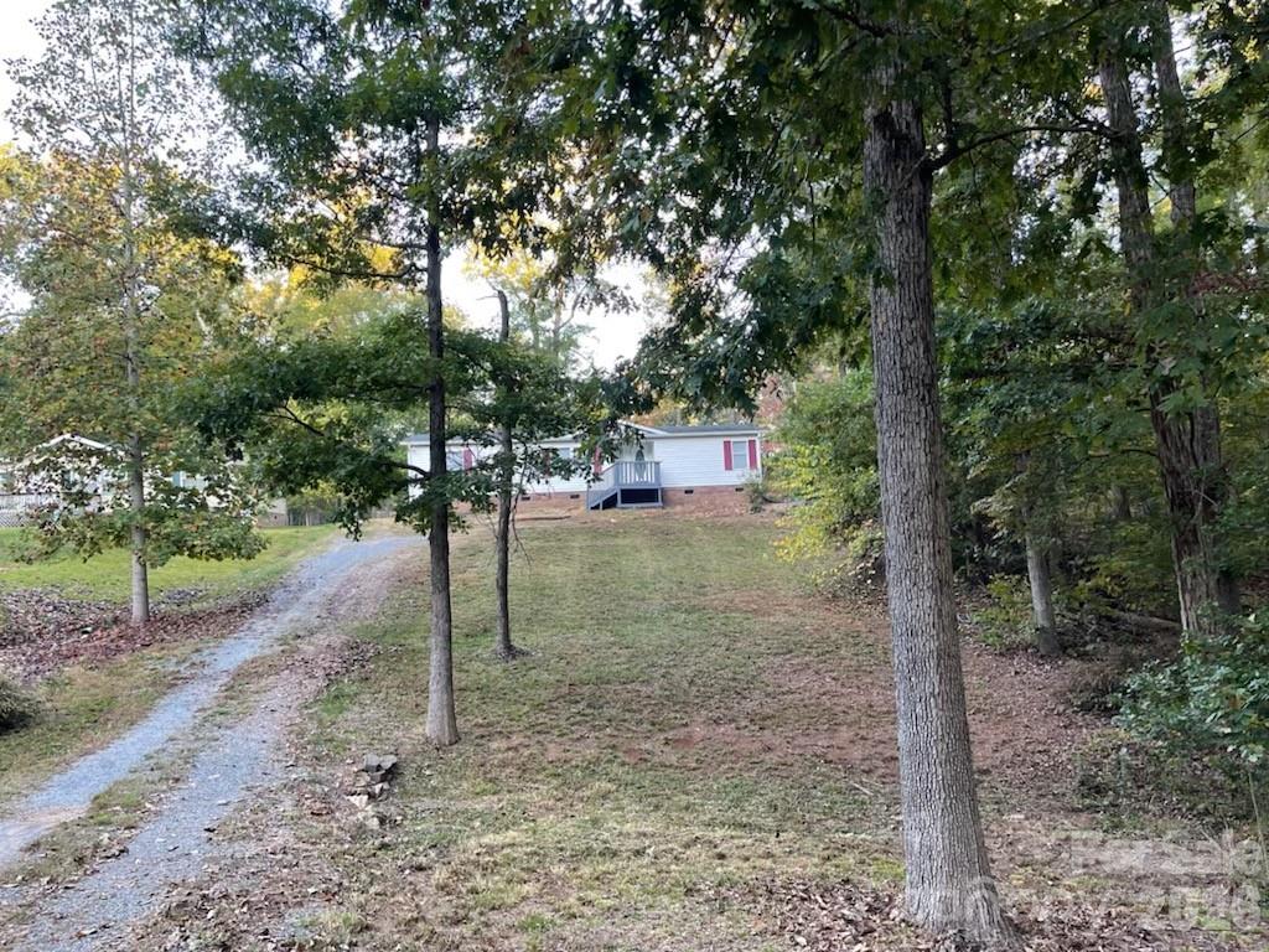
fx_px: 953
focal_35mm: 26
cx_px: 634
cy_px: 476
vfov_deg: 53.1
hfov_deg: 67.3
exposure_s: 1/121
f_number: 1.6
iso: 125
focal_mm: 5.1
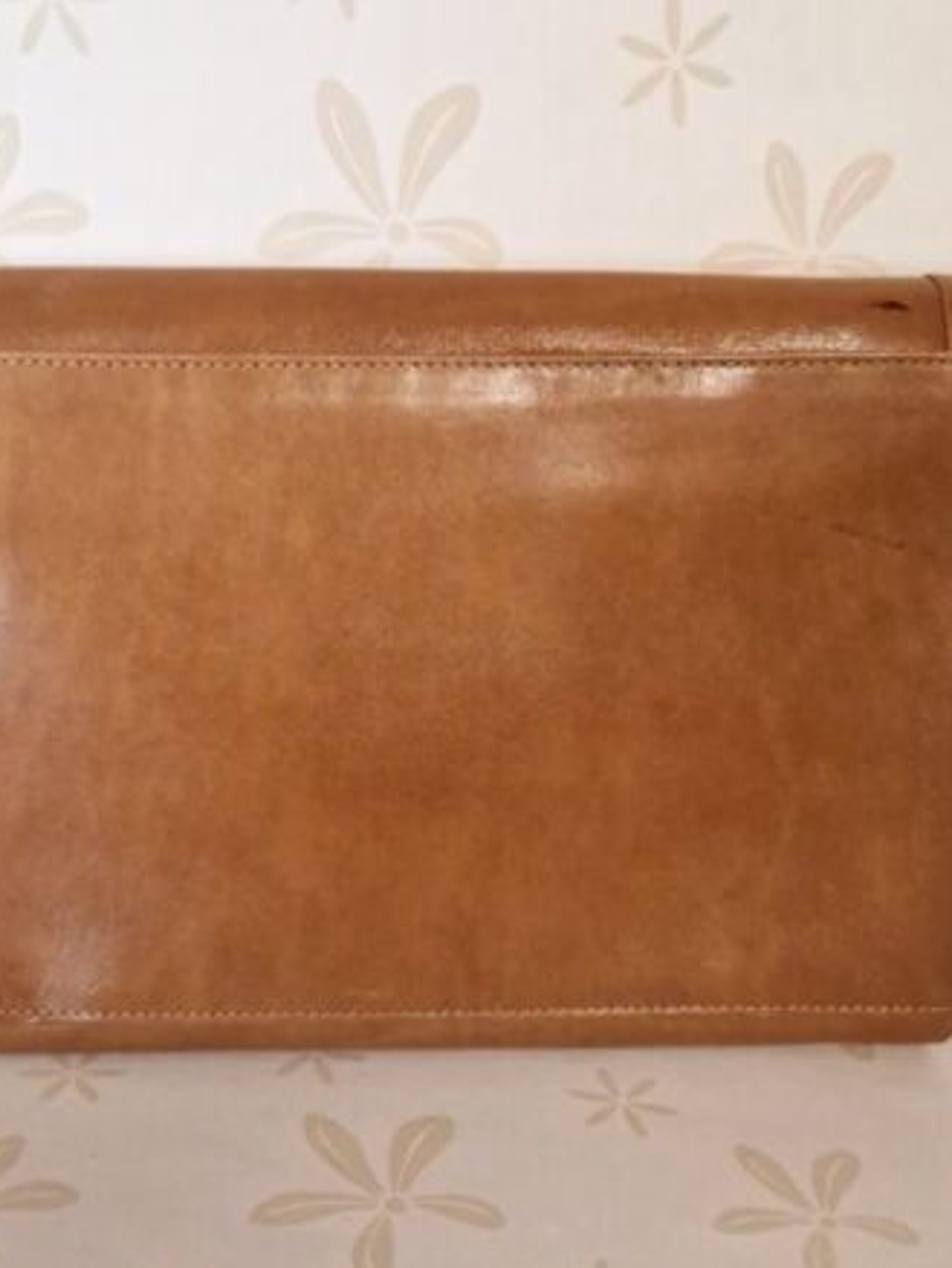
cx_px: 295
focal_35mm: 42
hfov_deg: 34.0
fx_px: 1539
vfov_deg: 44.4
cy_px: 787
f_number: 1.8
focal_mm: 5.4
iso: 400
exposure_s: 1/100
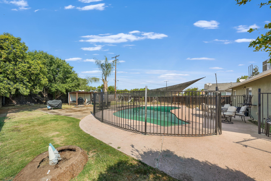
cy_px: 90
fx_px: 90
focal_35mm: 12
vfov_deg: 90.1
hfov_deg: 112.6
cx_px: 136
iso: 160
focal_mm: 12
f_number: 9
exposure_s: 1/30
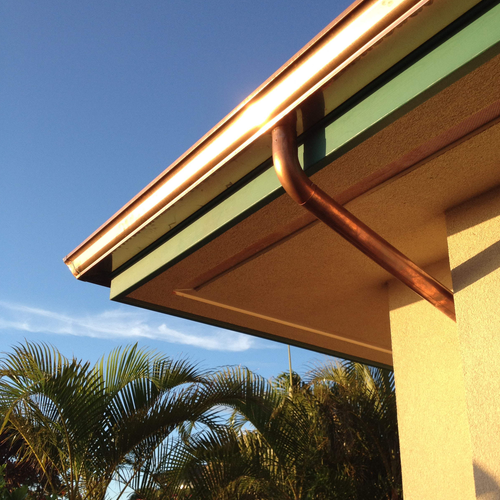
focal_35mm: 42
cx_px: 252
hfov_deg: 40.0
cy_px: 280
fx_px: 686
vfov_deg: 40.0
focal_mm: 4.28
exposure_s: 1/442
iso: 64
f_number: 2.4
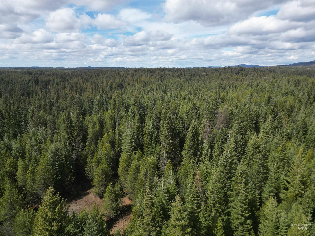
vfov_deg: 56.8
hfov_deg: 71.6
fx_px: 218
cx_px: 158
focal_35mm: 24
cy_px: 118
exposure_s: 1/3200
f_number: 1.7
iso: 130
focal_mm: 6.72
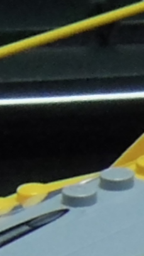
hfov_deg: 3.2
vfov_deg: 5.7
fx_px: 2545
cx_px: 334
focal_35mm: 375
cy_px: 333
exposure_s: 1/30
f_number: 2.5
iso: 1100
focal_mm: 6.3
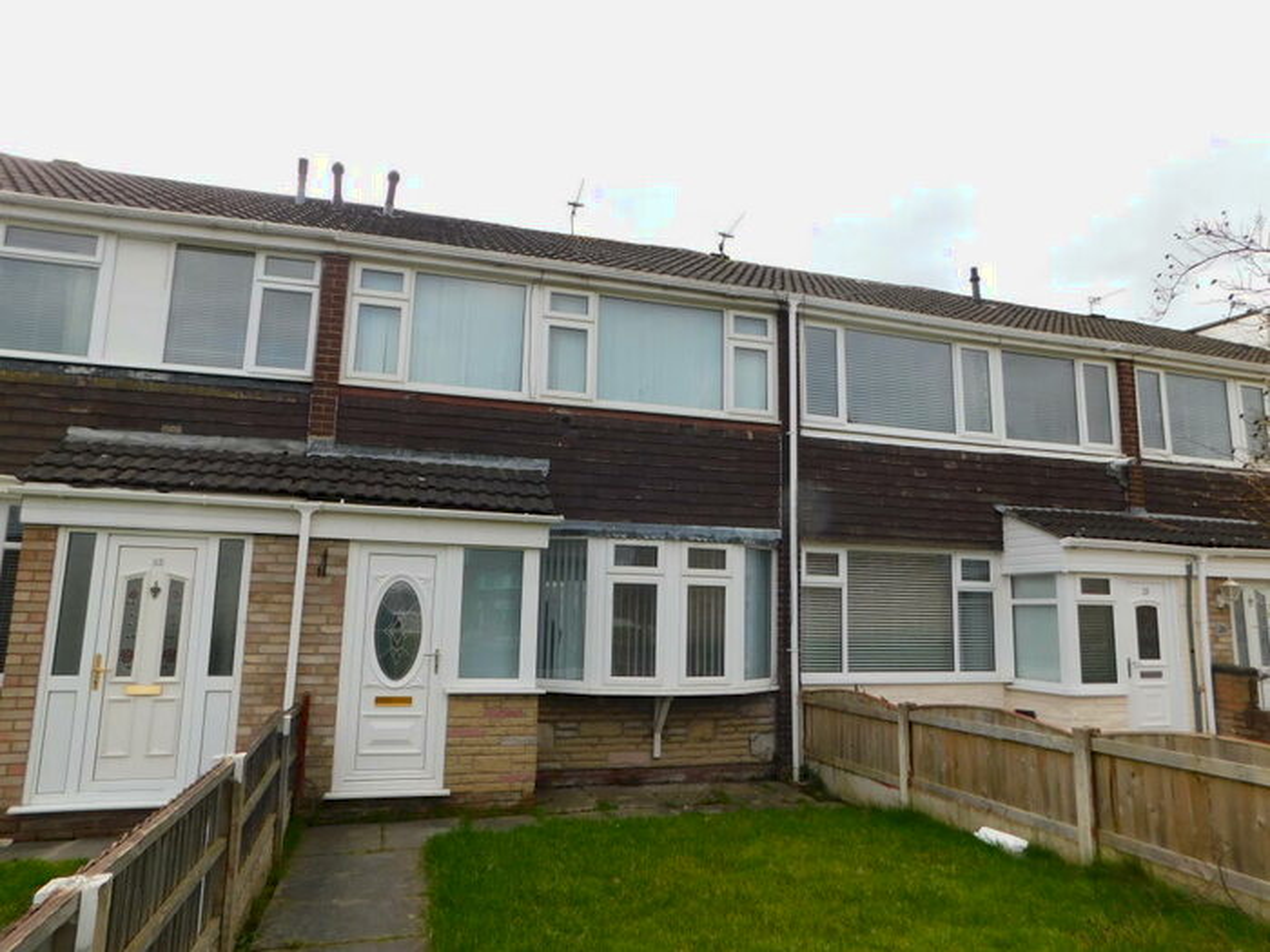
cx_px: 635
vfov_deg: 58.9
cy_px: 476
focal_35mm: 23
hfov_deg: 73.9
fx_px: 844
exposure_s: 1/800
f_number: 3
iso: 125
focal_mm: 4
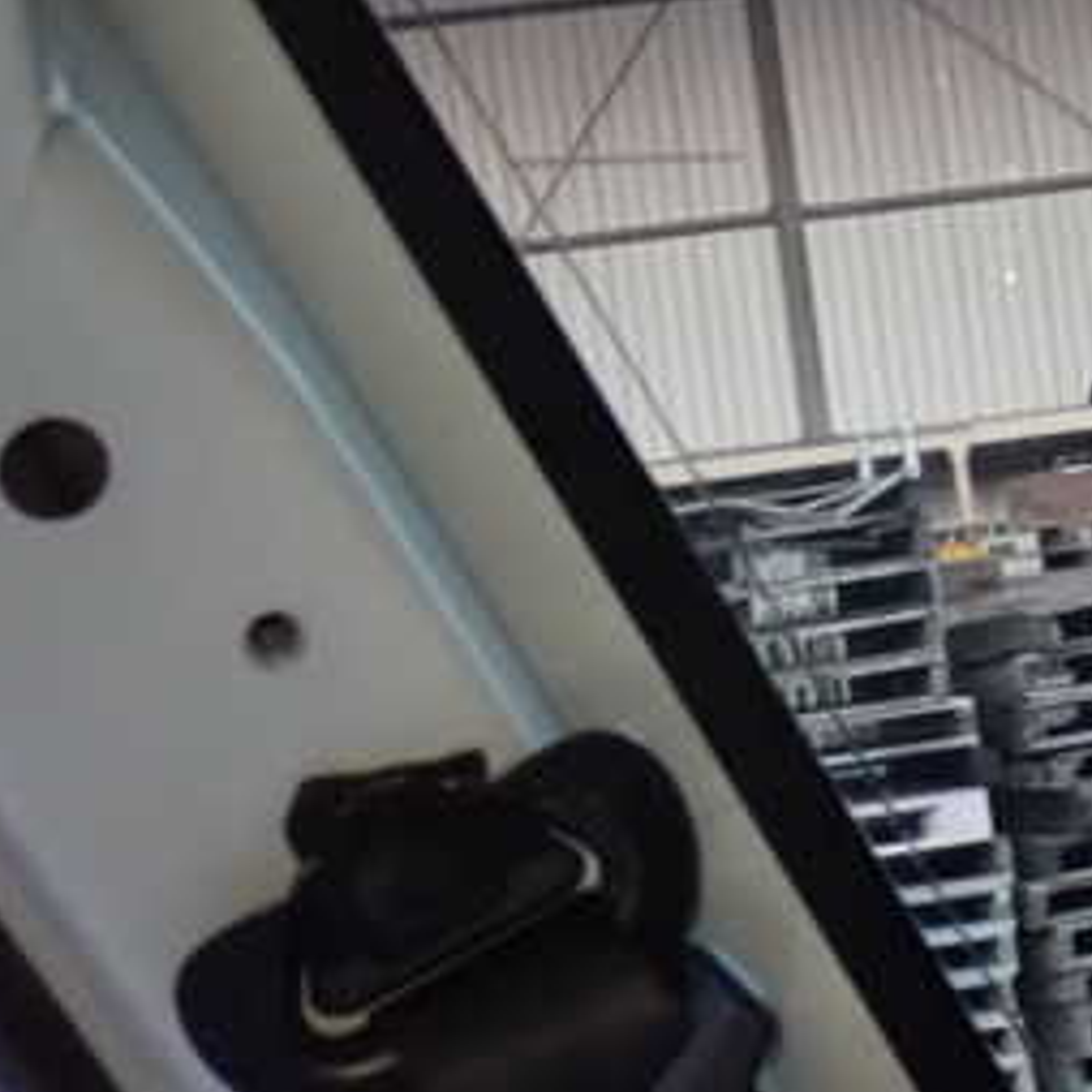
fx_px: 5746
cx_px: 1247
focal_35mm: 161
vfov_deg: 10.9
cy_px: 615
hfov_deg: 10.7
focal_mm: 13.65
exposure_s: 1/15
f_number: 4.1
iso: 1600
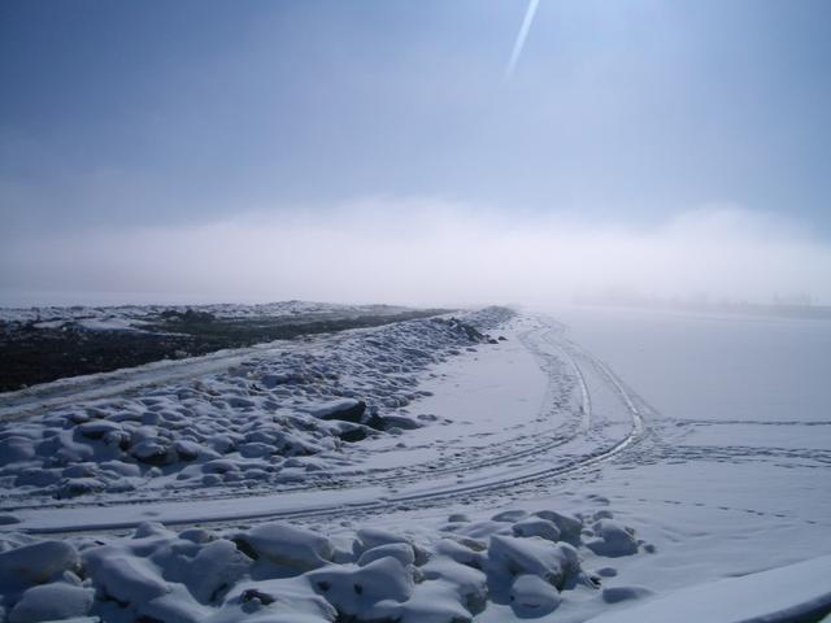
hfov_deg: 52.6
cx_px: 416
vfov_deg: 40.7
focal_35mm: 35
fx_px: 840
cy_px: 312
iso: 50
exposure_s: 1/2000
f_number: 4.3
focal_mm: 5.8
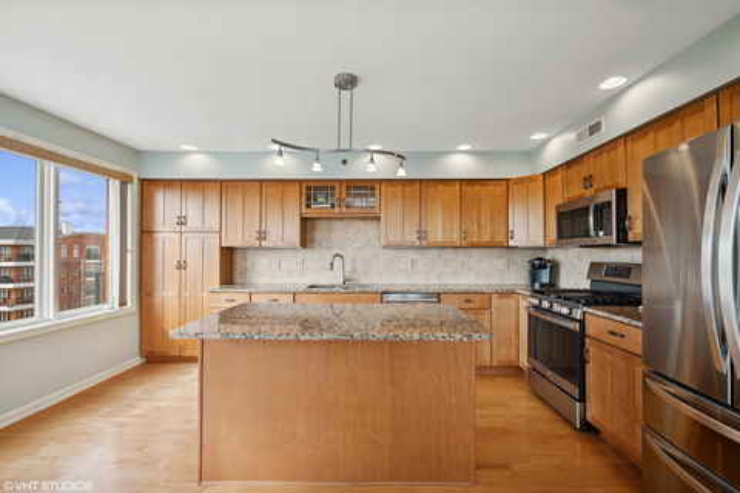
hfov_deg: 98.5
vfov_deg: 75.5
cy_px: 246
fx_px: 319
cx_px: 370
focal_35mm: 16
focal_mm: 15.5
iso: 200
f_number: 9
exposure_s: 1/80
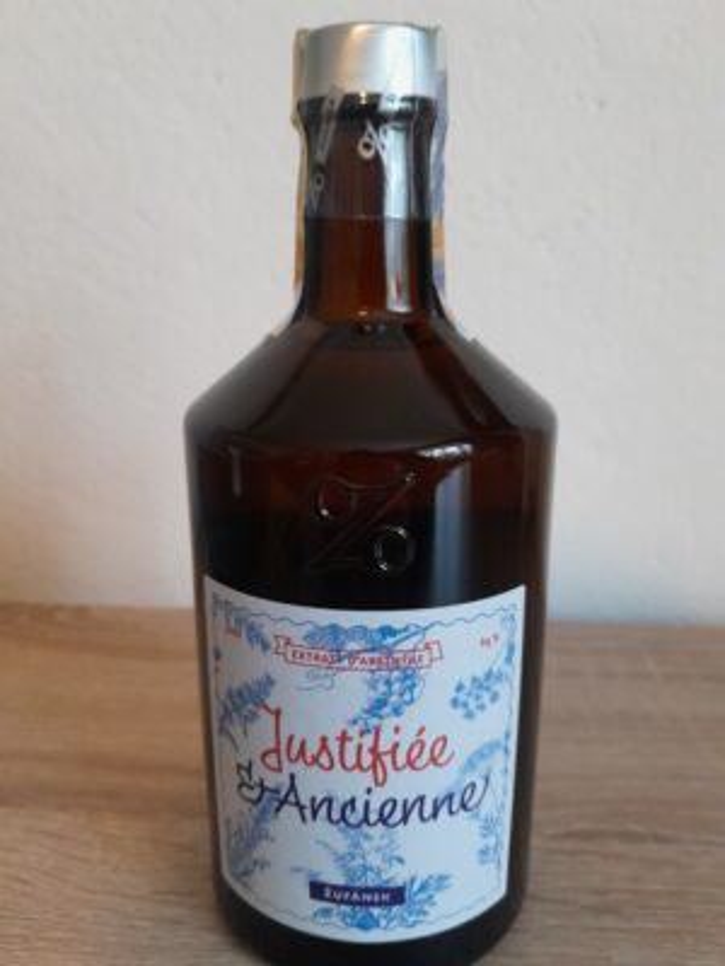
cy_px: 483
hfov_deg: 53.1
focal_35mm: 26
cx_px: 362
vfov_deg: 67.3
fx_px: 726
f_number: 1.8
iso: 200
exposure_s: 1/60
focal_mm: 4
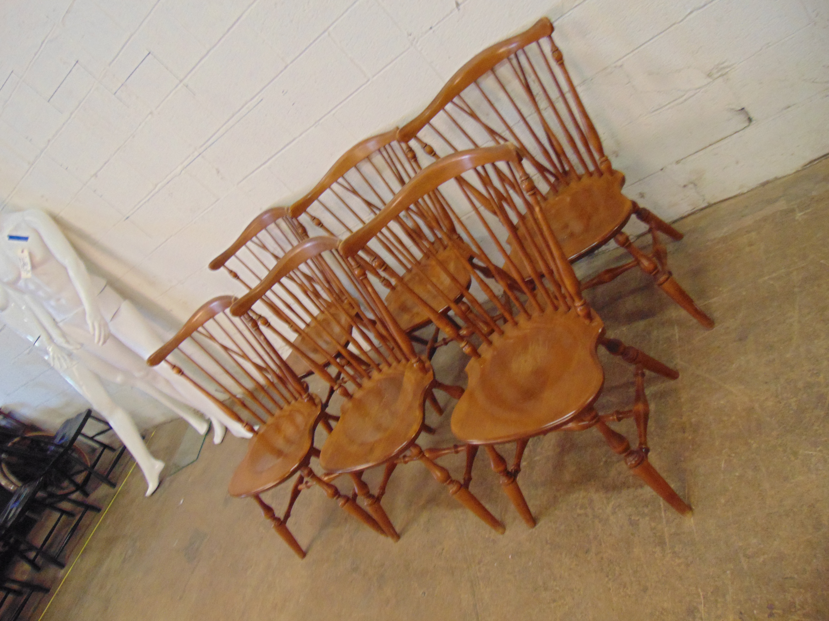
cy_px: 310
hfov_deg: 69.4
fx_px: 599
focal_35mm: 25
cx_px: 414
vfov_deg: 54.9
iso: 400
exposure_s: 1/25
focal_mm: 4.5
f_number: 3
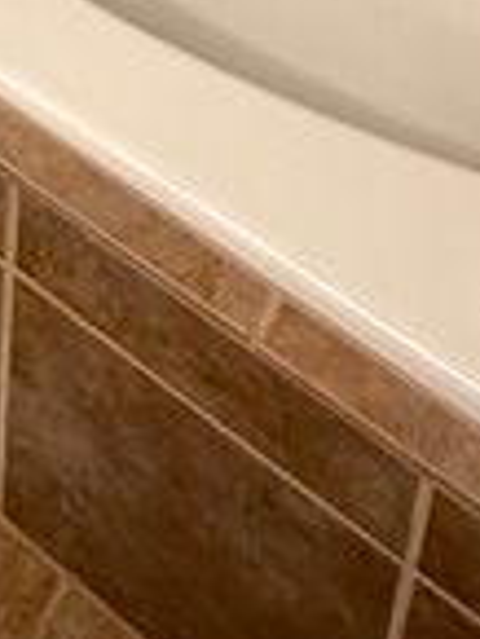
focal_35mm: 74
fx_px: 1366
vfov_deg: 17.2
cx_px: -84
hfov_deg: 18.9
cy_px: -705
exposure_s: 1/60
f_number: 2.2
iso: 250
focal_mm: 2.22
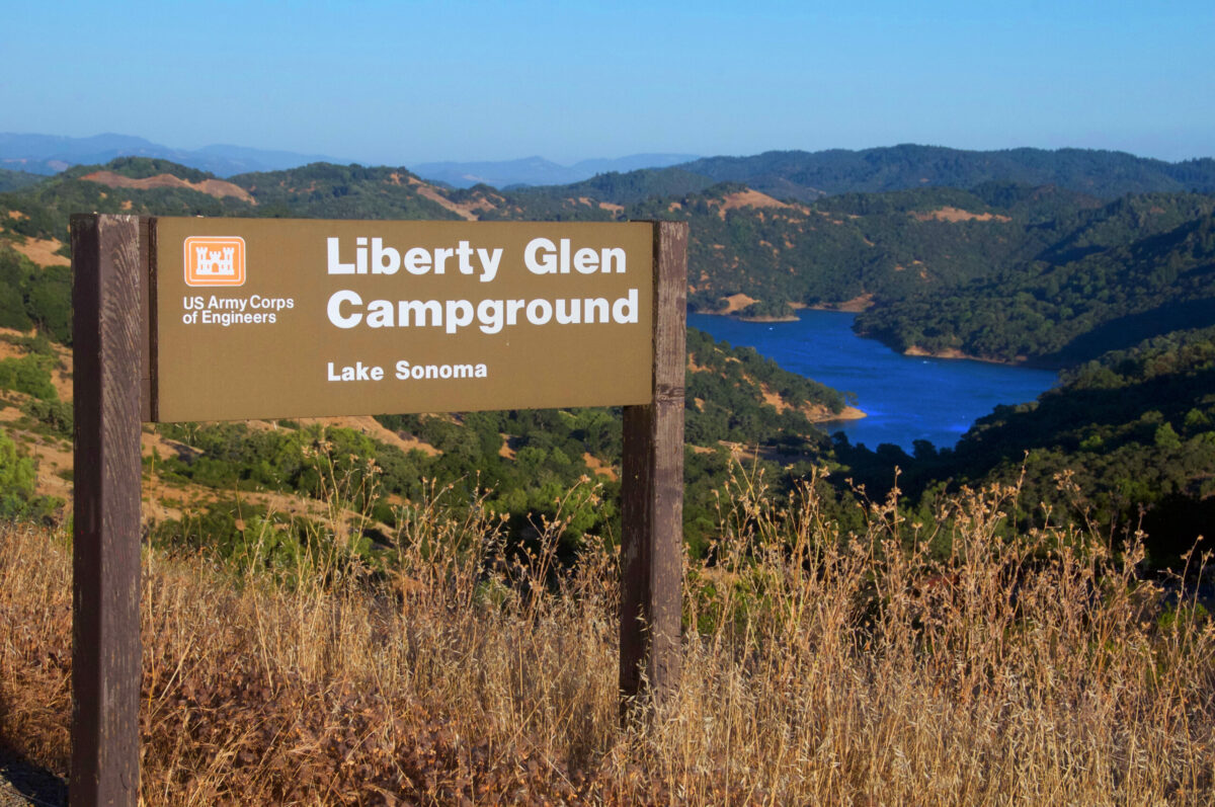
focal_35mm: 78
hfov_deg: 26.0
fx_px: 2629
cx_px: 608
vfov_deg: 17.4
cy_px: 404
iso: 1000
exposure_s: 1/1000
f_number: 16
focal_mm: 52
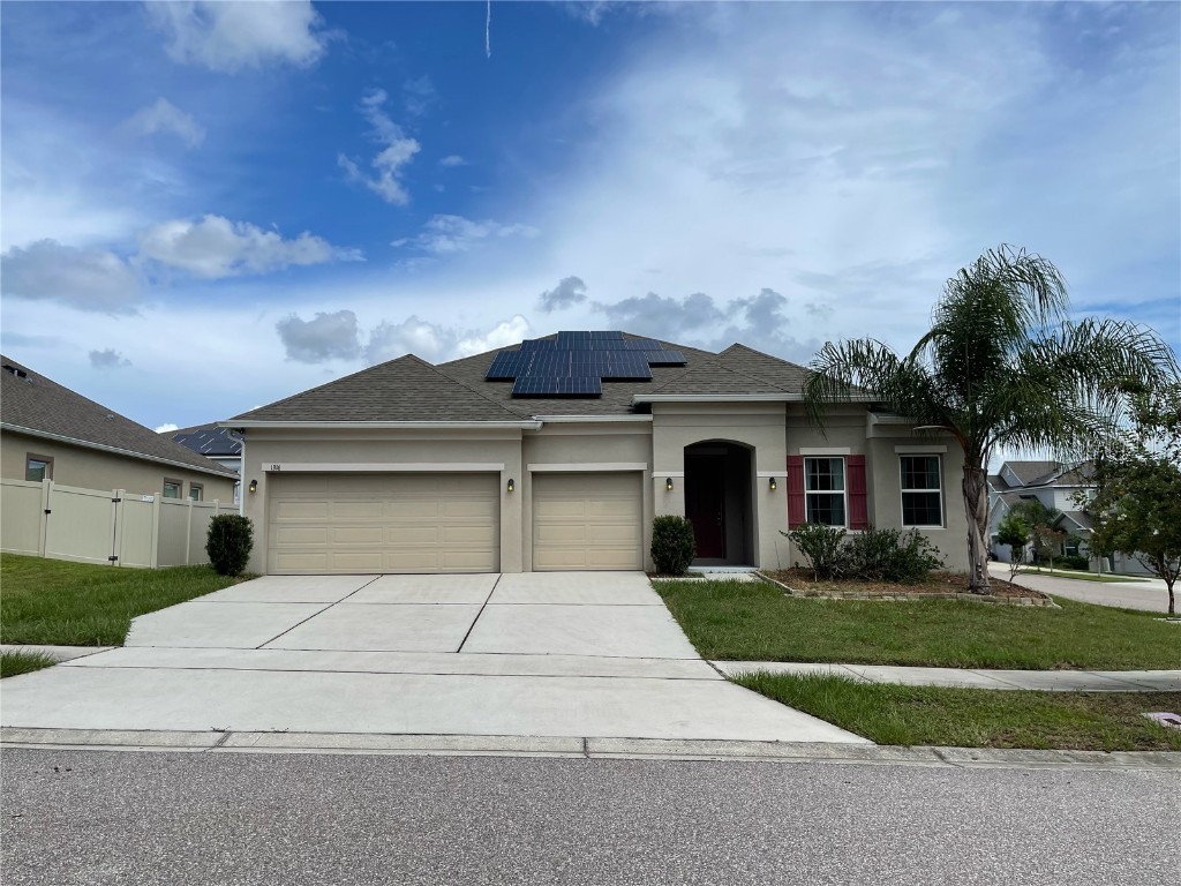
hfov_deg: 69.4
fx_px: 853
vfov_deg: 54.9
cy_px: 443
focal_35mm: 25
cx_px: 590
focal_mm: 5.1
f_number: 1.6
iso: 32
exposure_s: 1/6579
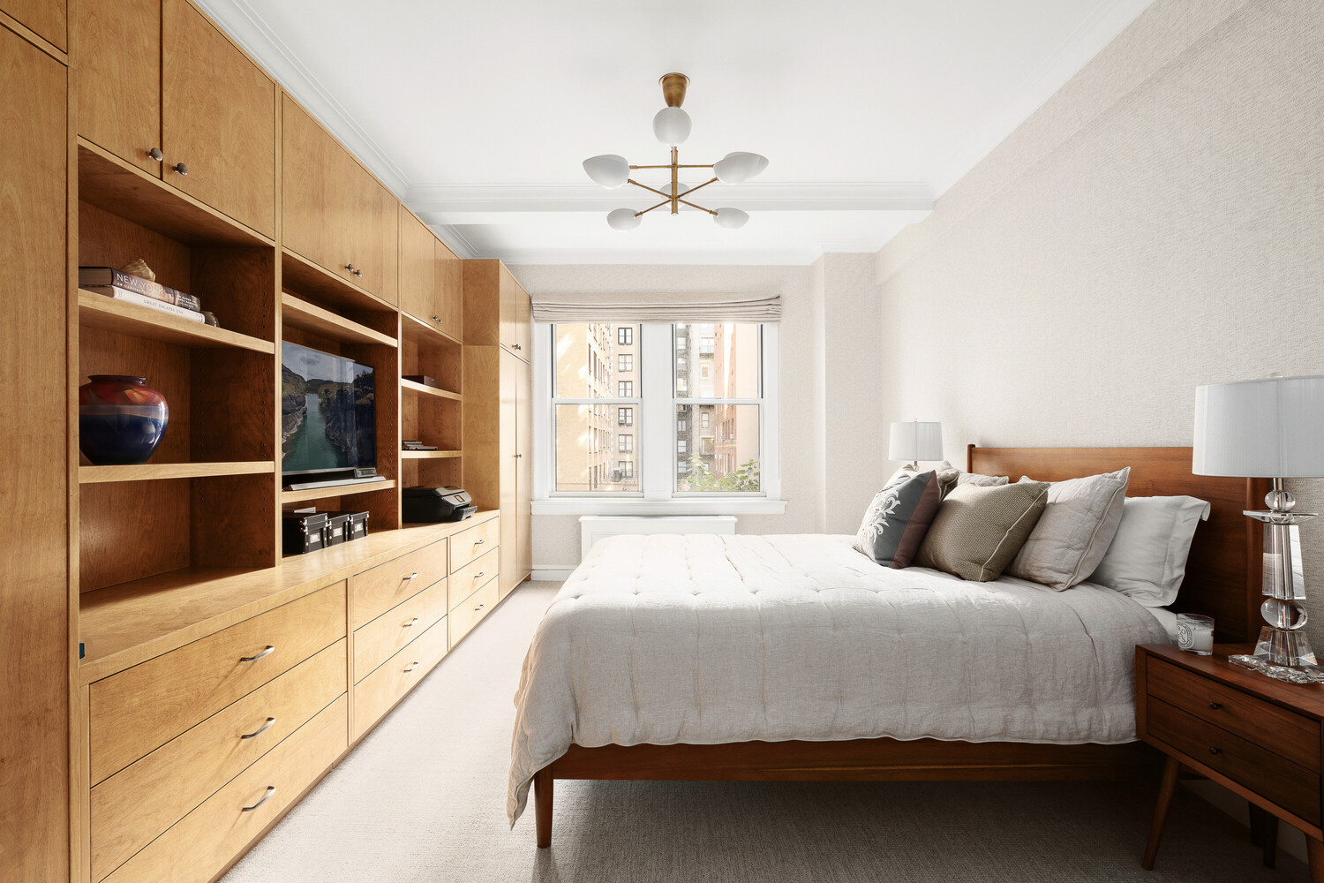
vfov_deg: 73.7
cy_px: 442
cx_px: 662
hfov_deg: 96.7
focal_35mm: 16
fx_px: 588
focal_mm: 16
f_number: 11
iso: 400
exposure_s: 8
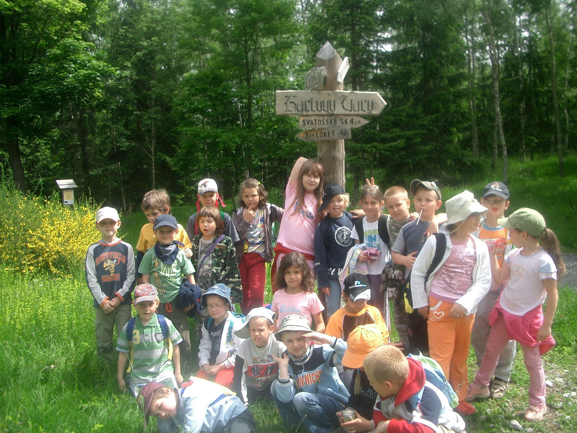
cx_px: 288
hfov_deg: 52.6
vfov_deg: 40.7
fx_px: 583
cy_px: 216
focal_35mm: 35
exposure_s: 1/400
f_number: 2.6
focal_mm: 5.8
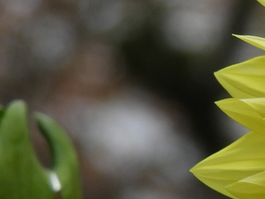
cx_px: 556
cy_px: 216
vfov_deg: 1.3
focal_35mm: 1167
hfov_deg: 1.7
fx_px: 8938
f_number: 4.5
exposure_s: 1/160
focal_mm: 46.4
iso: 100
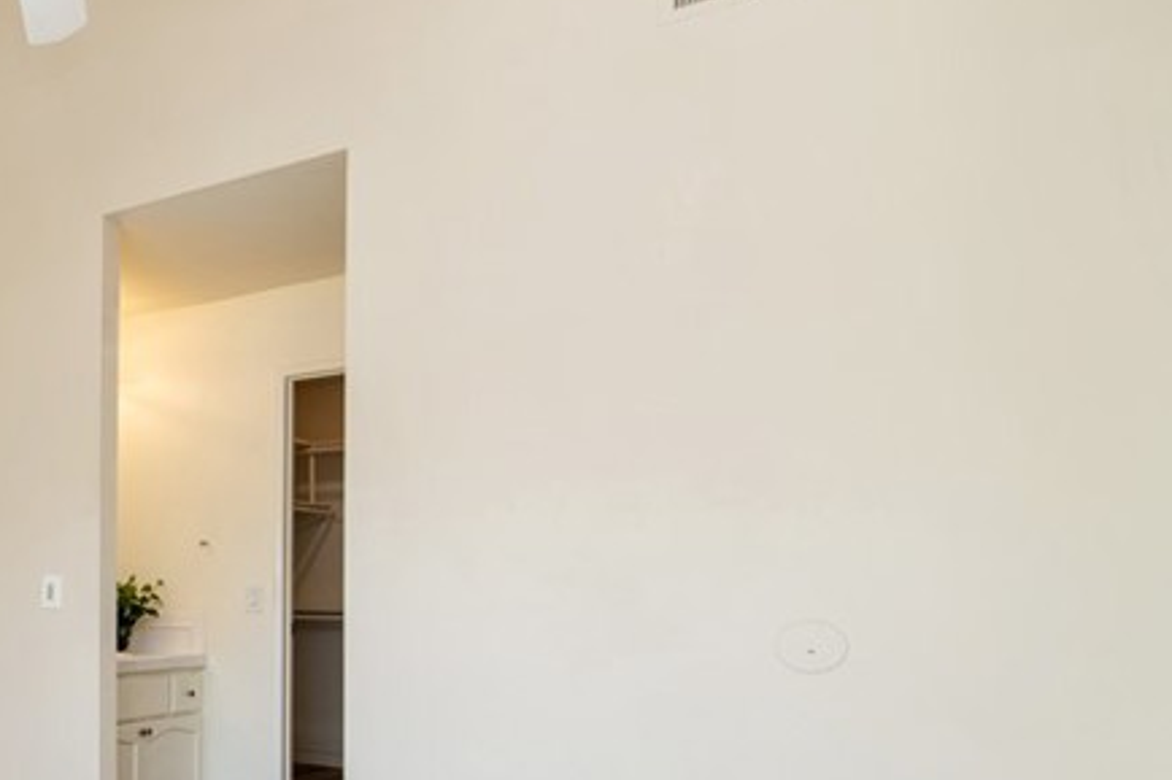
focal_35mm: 33
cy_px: 601
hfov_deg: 41.8
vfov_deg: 38.7
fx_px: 1074
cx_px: -186
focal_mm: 14
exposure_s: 1/80
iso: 200
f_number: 4.5
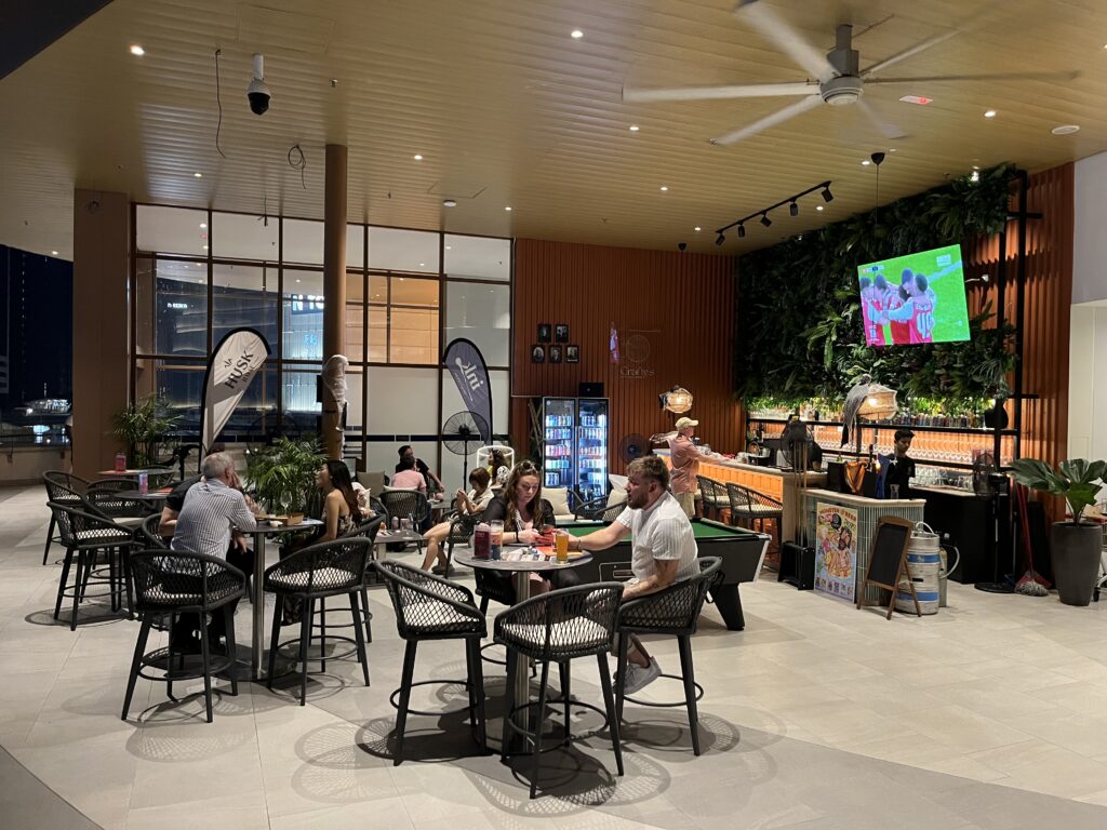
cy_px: 415
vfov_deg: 53.1
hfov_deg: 67.3
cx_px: 554
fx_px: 831
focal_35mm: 26
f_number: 1.6
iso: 500
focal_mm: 5.1
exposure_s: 1/56
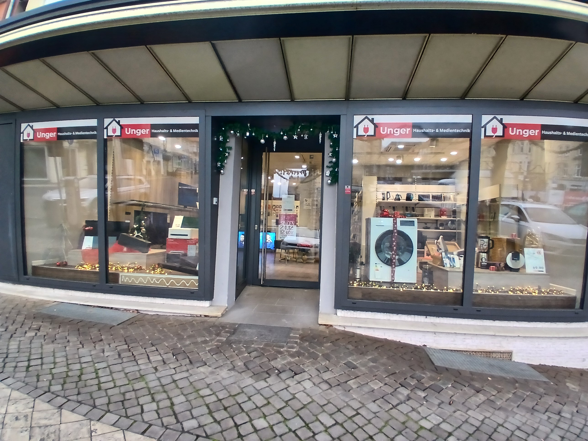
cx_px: 294
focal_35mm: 17
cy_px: 220
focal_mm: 1.4
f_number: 2.2
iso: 80
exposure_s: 1/50
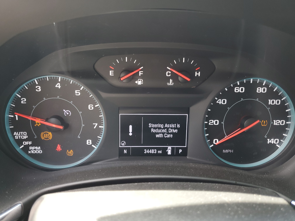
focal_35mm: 26
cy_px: 110
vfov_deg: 53.1
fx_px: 222
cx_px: 148
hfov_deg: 67.3
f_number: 1.5
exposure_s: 1/60.2
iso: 63
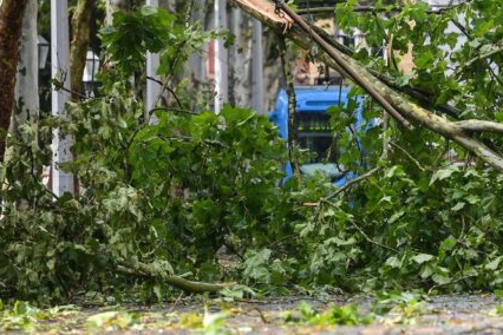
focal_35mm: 457
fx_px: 6385
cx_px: 438
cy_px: 185
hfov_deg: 4.5
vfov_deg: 3.0
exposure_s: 1/1600
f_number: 3.5
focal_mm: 190
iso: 640
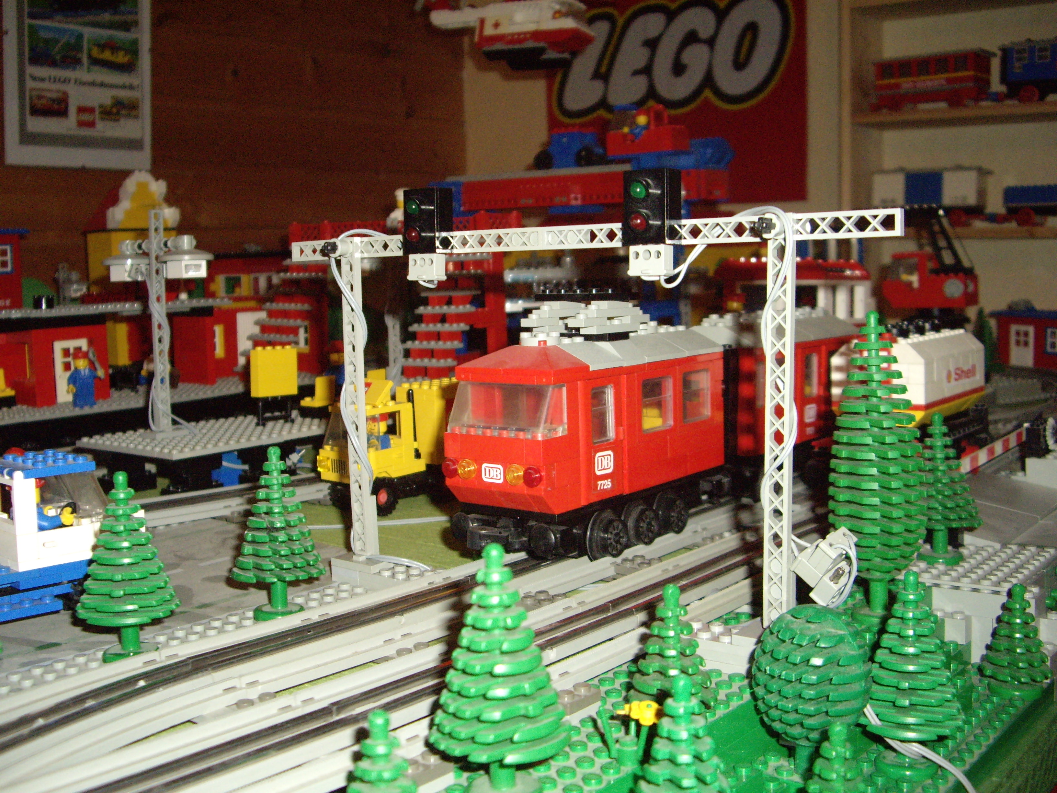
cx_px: 528
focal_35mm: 38
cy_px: 396
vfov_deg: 37.7
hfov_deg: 49.0
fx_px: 1160
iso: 400
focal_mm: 7.9
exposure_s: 1/40
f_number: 2.8
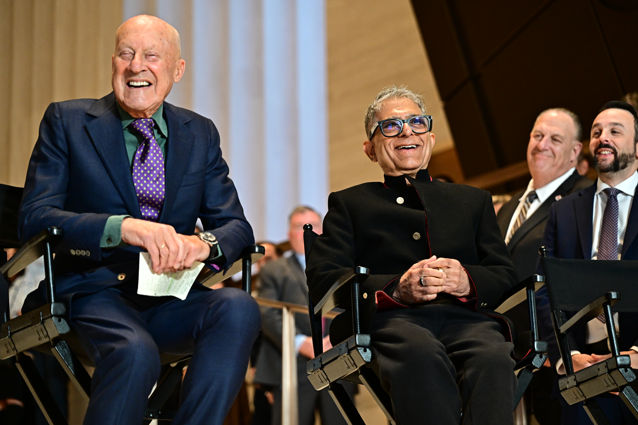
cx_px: 319
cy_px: 212
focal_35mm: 120
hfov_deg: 17.1
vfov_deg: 11.4
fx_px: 2127
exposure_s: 1/250
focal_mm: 120
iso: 3200
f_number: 4
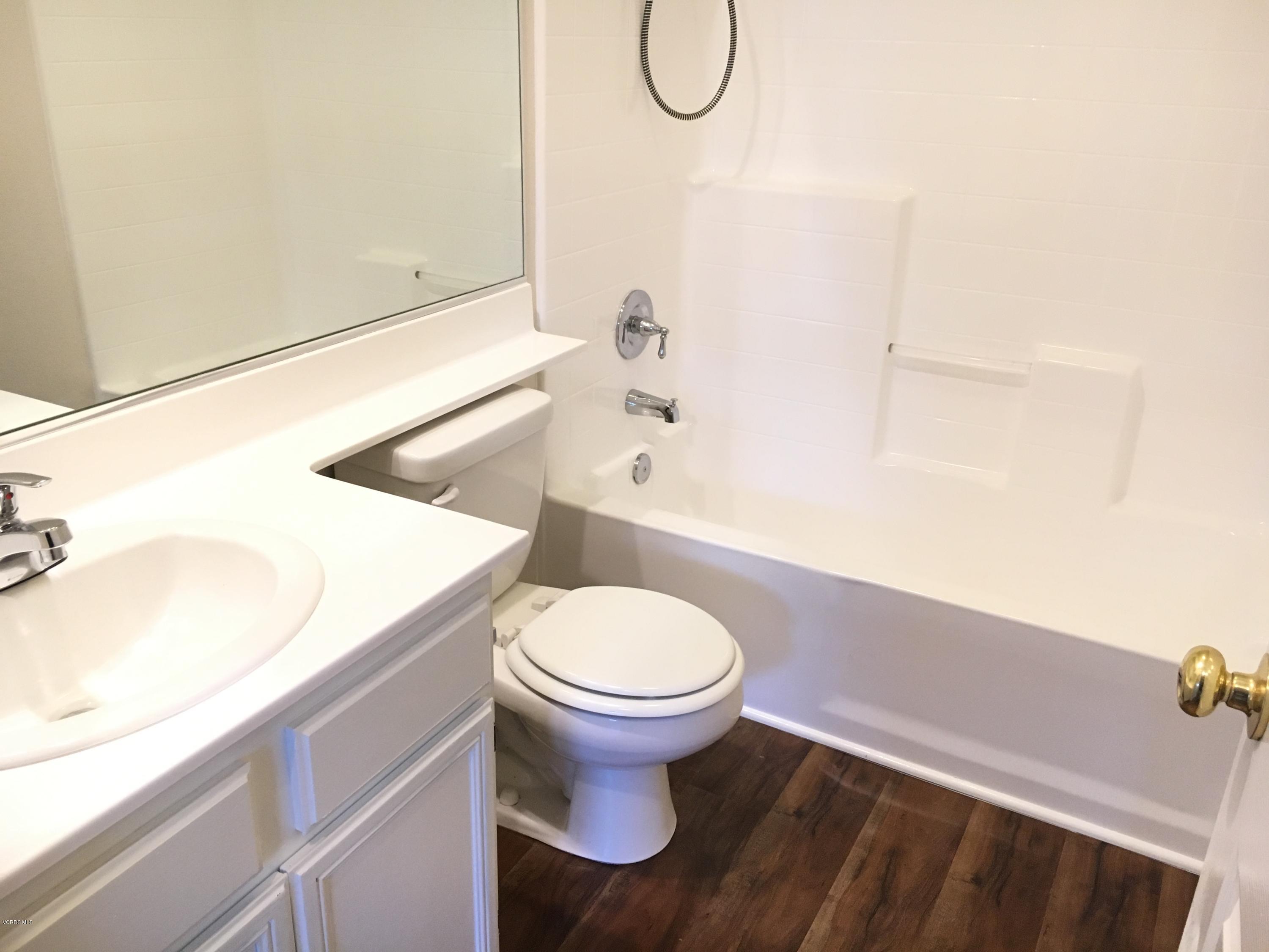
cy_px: 476
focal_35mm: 29
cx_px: 634
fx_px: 1063
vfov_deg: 48.2
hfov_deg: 61.7
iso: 125
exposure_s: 1/30
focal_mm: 4.15
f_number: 2.2
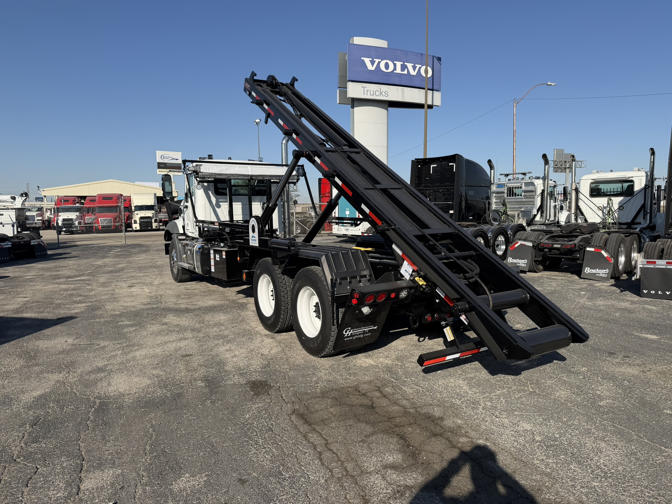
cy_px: 252
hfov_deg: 71.6
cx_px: 336
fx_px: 466
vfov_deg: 56.8
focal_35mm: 24
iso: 80
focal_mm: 6.76
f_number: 1.78
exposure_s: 1/5714
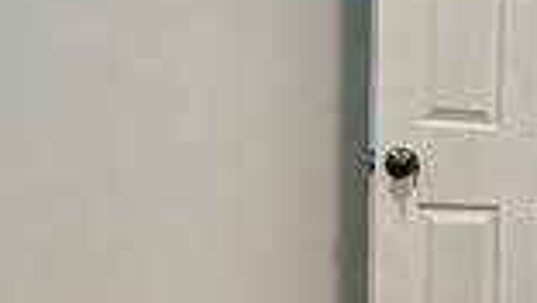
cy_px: 334
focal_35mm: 100
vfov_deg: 11.9
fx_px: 1425
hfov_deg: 20.3
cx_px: 602
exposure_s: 1/120
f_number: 2.2
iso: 250
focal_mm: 2.22
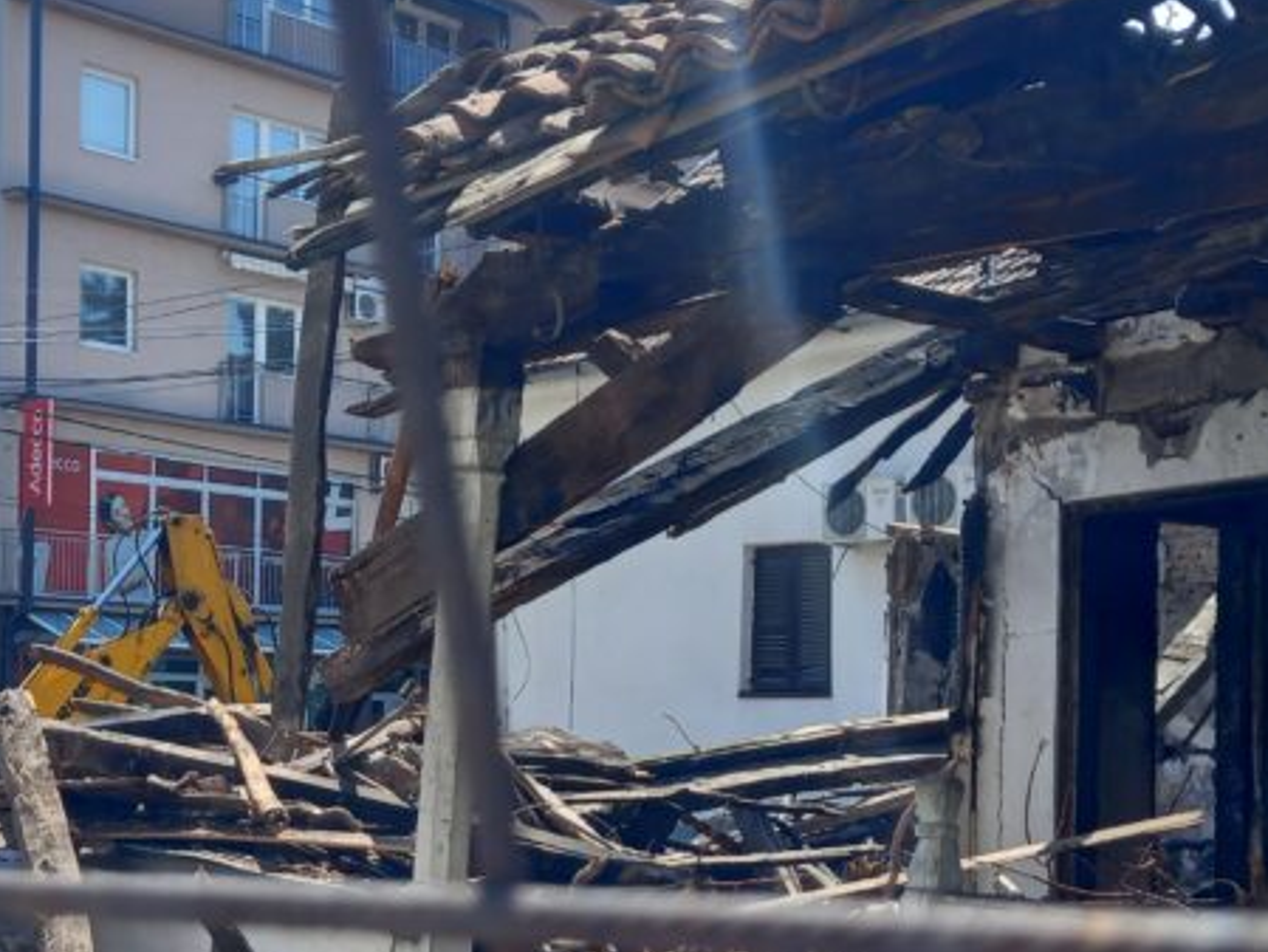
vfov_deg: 25.4
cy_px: 703
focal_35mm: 57
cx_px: 395
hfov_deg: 33.4
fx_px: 2088
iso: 25
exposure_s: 1/245
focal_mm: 4.6
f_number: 2
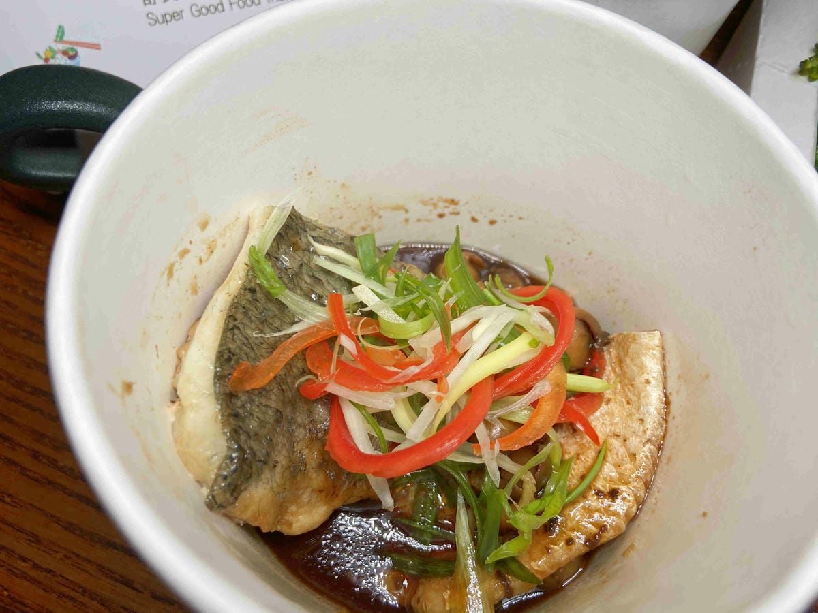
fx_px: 614
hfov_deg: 67.3
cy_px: 306
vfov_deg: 53.1
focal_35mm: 26
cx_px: 409
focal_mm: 4.25
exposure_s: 1/412
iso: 32
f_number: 1.8
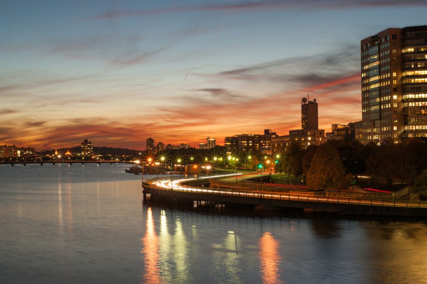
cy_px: 142
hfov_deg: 33.4
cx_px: 214
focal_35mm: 60
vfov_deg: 22.6
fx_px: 711
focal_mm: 60
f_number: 14
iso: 200
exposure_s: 5
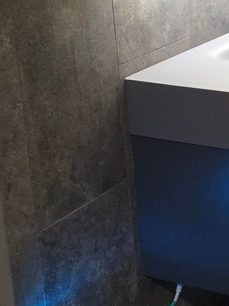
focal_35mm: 89
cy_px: -15
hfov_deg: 14.9
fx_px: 785
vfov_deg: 21.1
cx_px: 386
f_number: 1.7
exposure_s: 1/50
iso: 500
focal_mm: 6.3
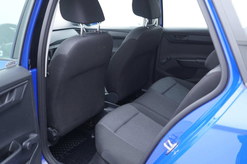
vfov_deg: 36.9
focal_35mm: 36
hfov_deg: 53.1
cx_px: 124
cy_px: 82
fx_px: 247
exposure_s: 1/40
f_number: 2.8
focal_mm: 24
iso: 320
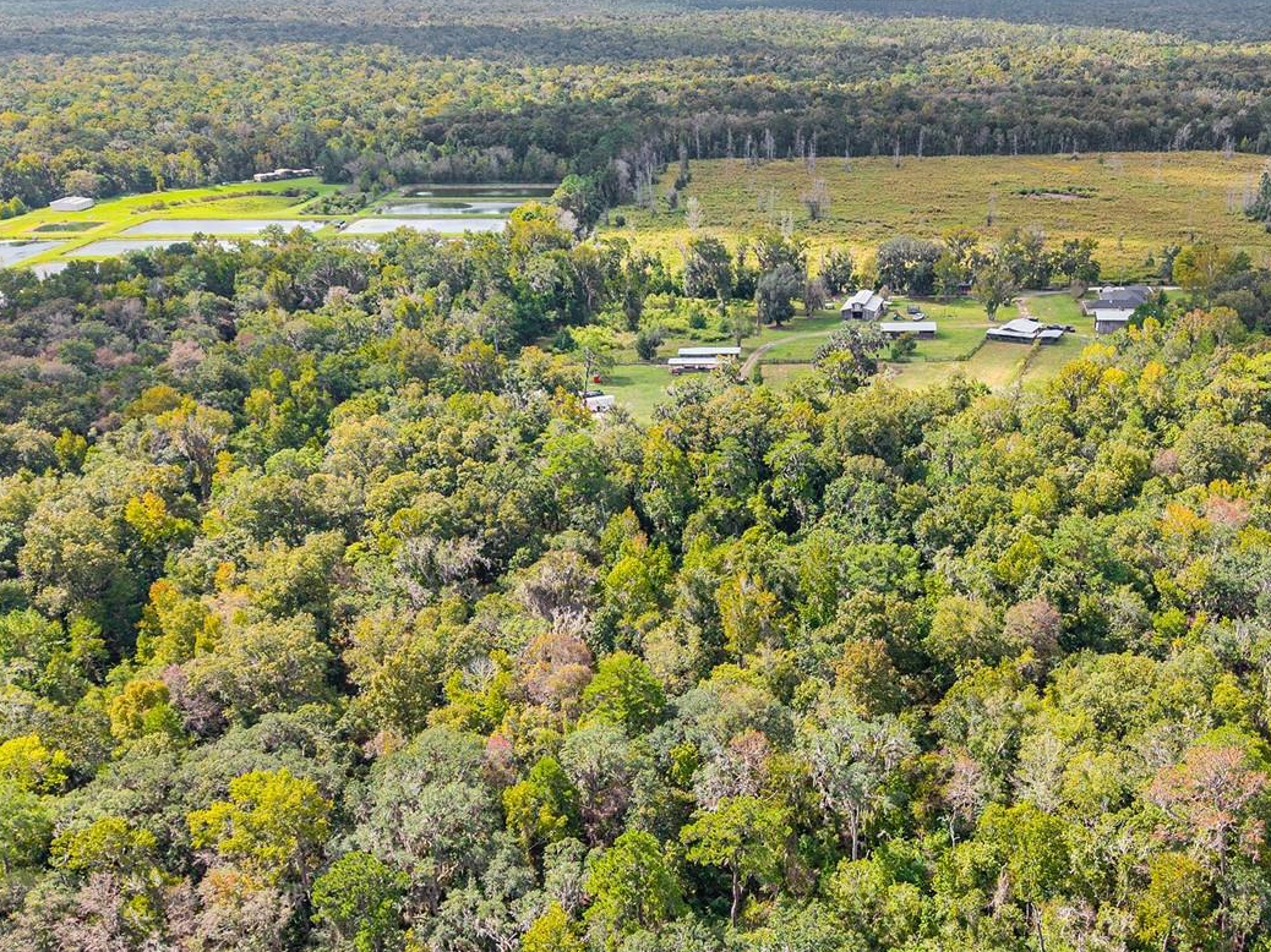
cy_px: 505
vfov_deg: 38.6
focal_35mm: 37
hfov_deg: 49.2
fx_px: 1358
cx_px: 855
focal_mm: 8.67
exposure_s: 1/3000
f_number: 1.8
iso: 320
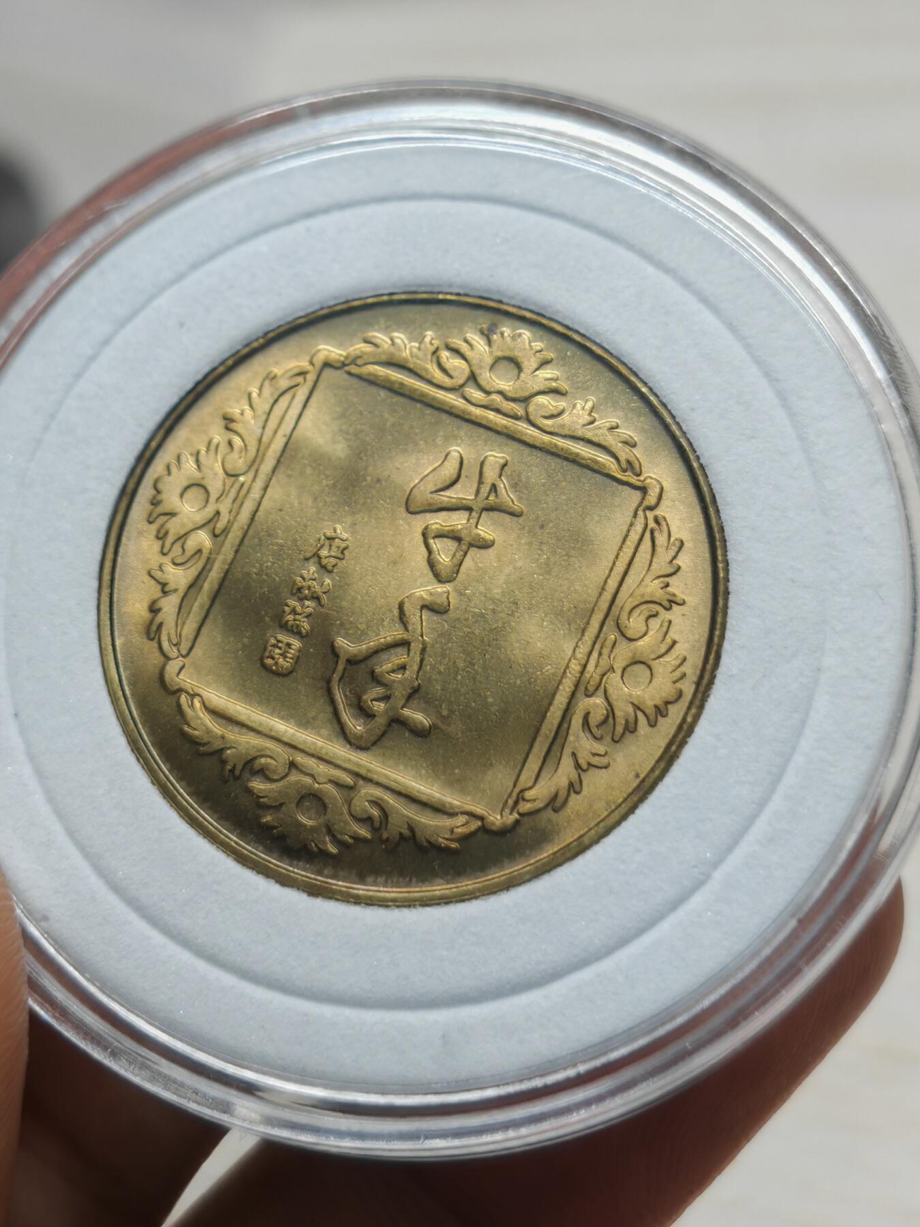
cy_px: 614
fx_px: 3366
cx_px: 460
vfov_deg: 20.7
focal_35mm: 95
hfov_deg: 15.6
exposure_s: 1/100
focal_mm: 7.62
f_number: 1.6
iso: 64
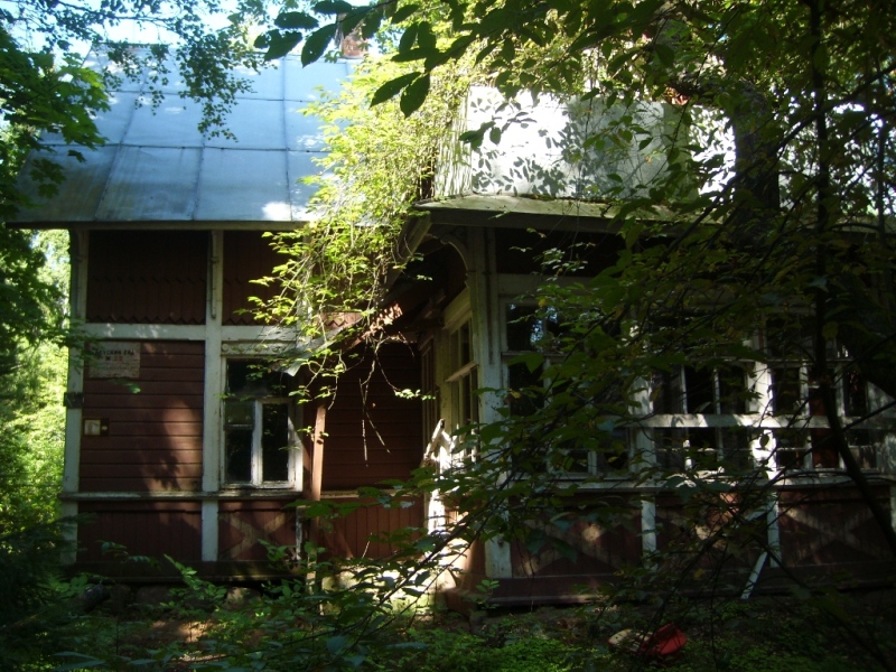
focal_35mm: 35
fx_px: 906
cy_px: 336
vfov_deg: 40.7
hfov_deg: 52.6
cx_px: 448
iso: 50
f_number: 2.8
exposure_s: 1/114
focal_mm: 5.8
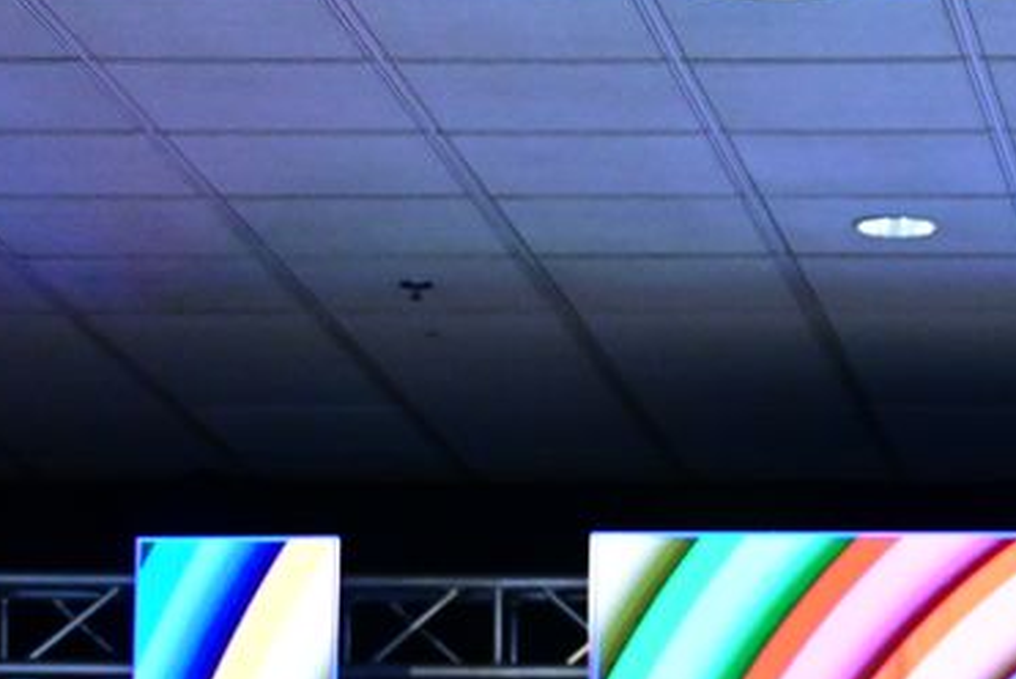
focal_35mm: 206
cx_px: 1230
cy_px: 764
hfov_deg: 9.8
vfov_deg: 6.6
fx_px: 5818
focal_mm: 51
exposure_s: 1/1000
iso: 3200
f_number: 3.2
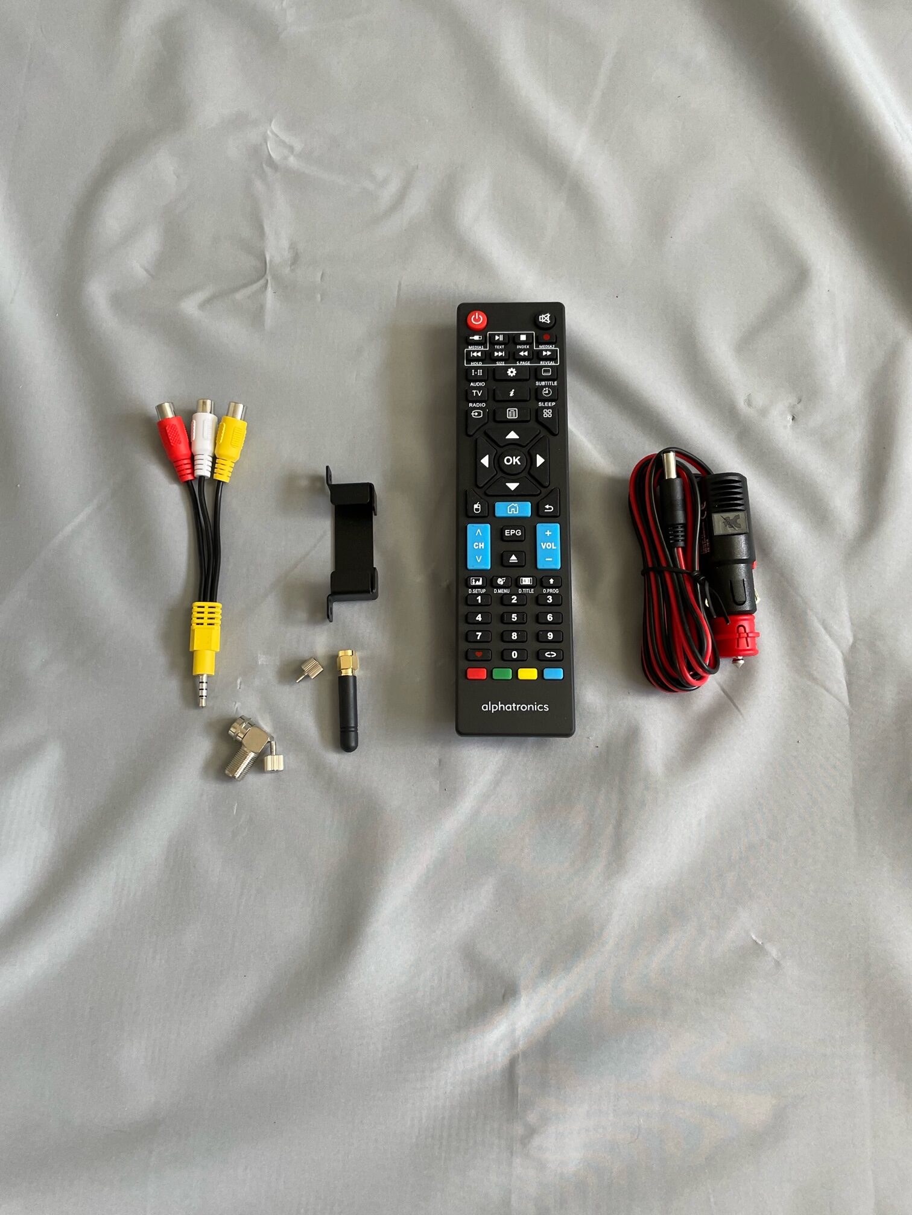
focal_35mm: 26
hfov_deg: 53.1
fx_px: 913
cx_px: 456
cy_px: 608
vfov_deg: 67.3
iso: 125
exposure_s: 1/100
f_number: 1.6
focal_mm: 4.2
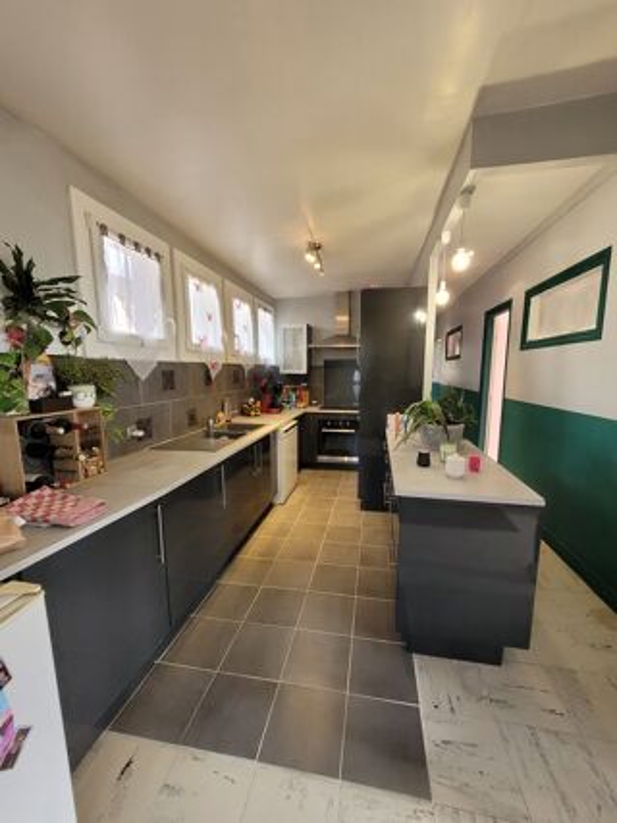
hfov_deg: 89.9
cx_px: 308
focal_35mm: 13
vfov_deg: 106.2
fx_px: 309
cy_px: 412
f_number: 2.2
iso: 160
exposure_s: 1/50
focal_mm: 1.74
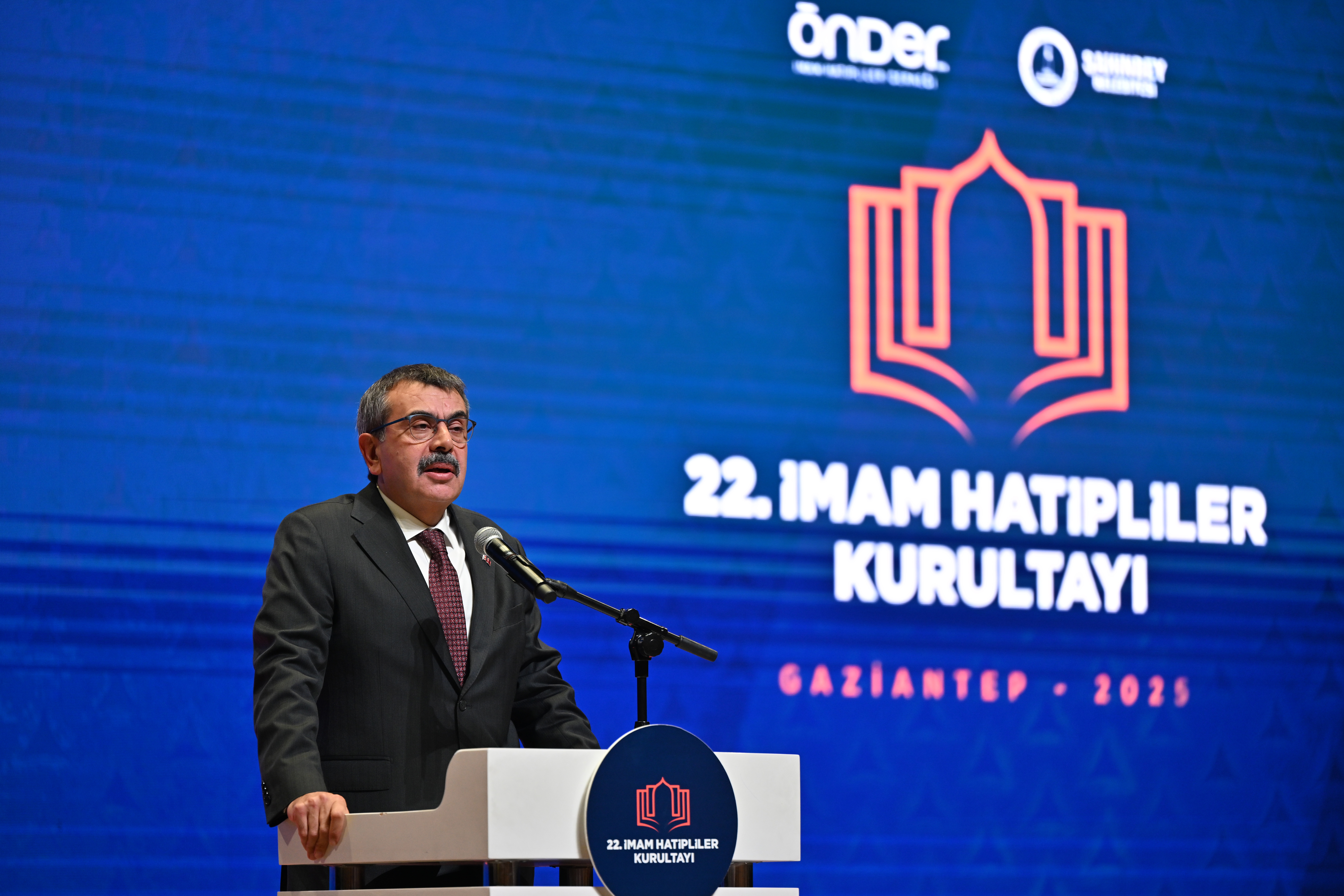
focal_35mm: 175
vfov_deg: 7.8
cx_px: 672
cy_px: 448
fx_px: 6533
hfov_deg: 11.7
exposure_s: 1/250
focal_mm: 175
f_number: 2.8
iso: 560
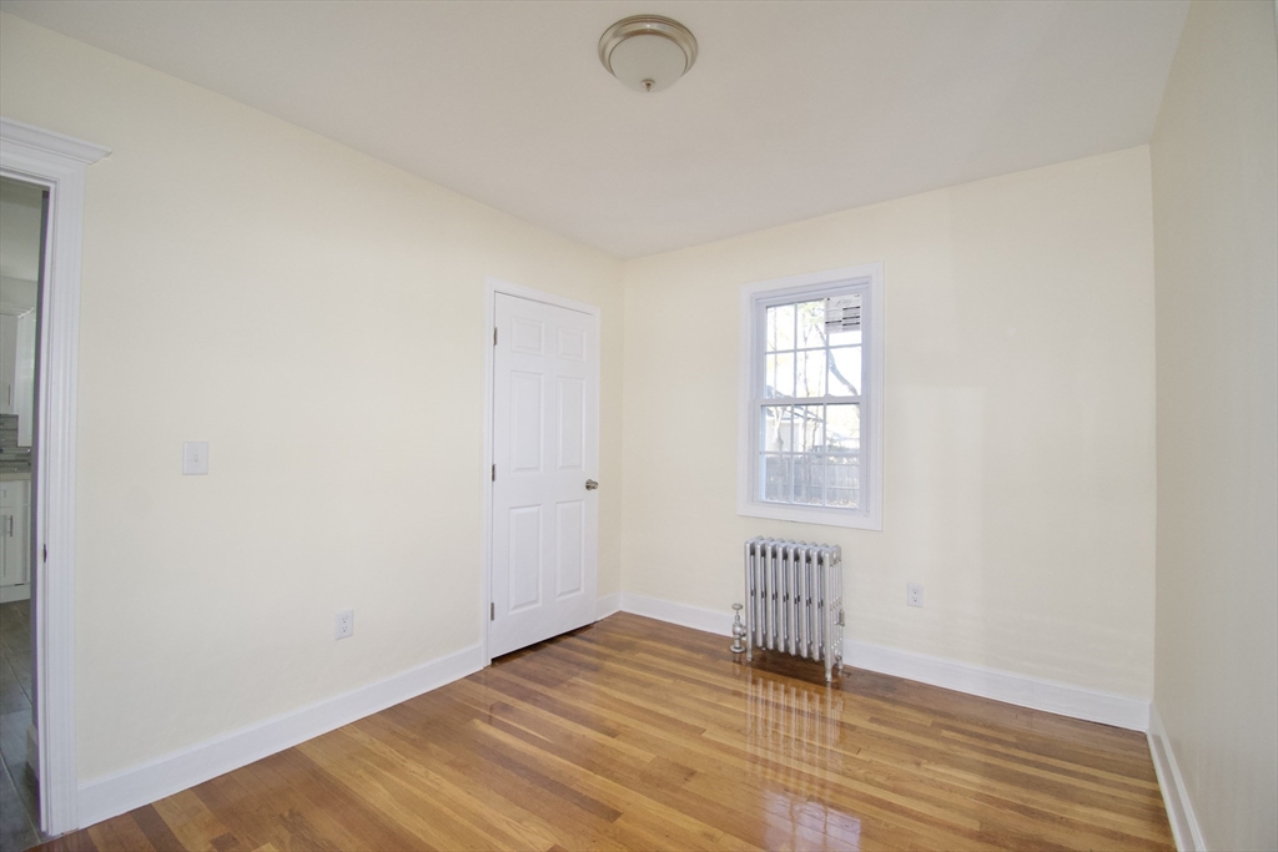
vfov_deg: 77.3
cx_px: 639
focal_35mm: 15
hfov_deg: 100.4
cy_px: 426
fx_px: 533
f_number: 4.5
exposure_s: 1/125
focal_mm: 10
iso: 1250
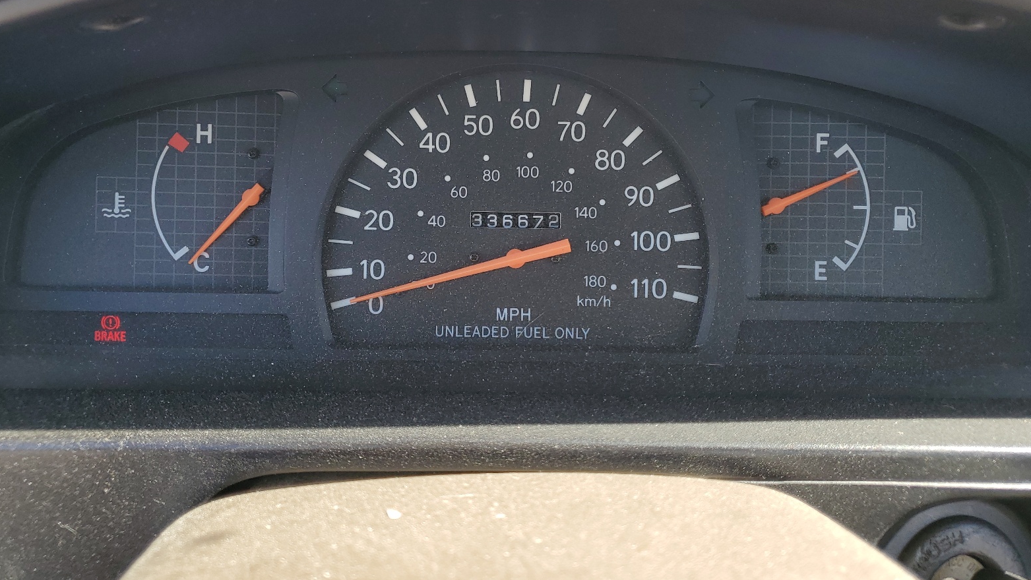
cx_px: 509
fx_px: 793
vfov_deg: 40.1
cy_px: 263
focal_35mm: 29
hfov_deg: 66.1
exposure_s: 1/312
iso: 50
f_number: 1.5
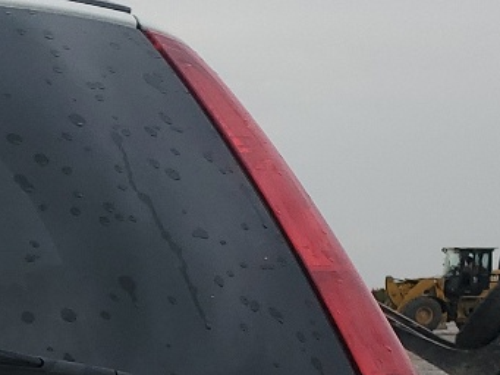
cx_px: -393
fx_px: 1763
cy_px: 656
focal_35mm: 122
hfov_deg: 14.3
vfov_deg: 11.4
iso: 50
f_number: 1.5
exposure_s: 1/357
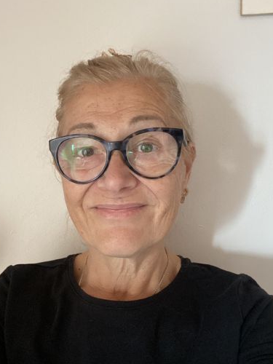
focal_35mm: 36
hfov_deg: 39.6
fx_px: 379
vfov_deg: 51.3
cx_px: 118
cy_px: 175
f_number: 2.2
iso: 400
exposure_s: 1/36
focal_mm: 2.71
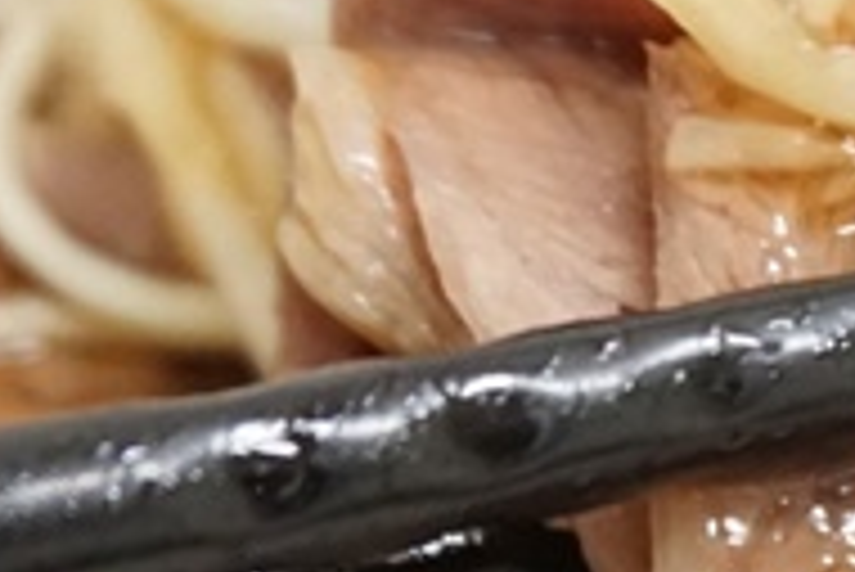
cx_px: 1346
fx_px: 4991
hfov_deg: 9.5
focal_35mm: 210
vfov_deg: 6.4
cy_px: 1178
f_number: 4.5
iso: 2500
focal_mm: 26
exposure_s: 1/60
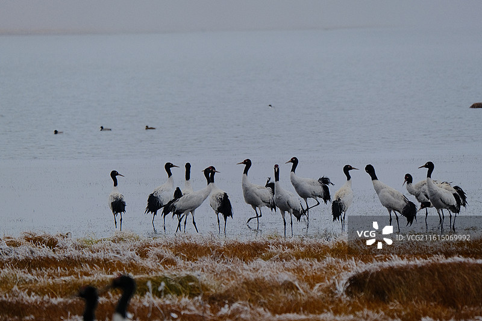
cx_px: 241
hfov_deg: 3.4
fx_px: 8031
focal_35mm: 600
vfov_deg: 2.3
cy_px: 160
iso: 800
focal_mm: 400
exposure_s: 1/1600
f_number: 5.6
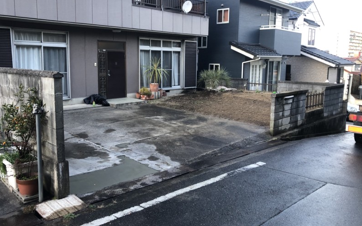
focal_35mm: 30
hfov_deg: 62.9
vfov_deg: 41.8
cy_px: 96
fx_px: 296
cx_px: 182
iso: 40
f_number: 1.8
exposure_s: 1/17
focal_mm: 3.99
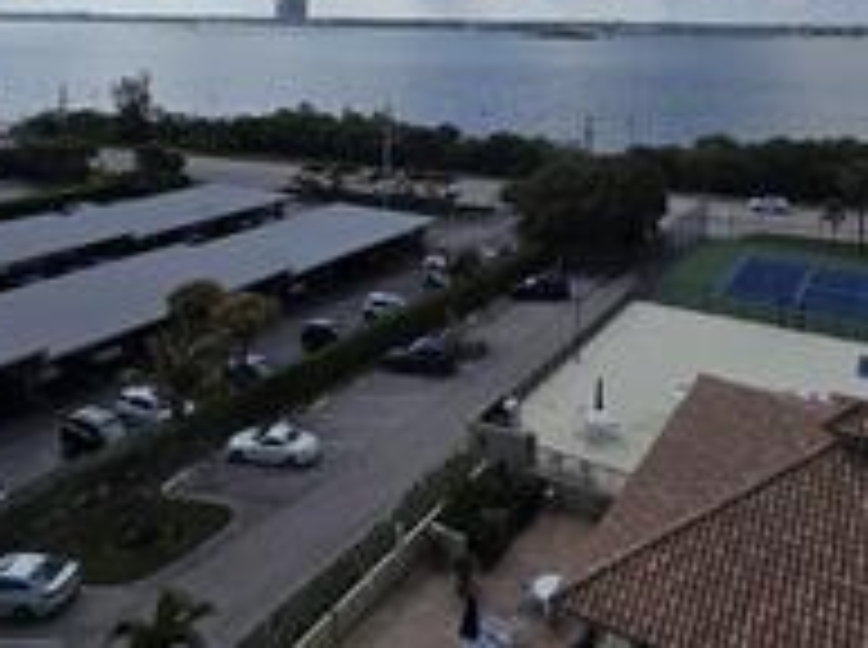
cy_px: 32
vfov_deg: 45.0
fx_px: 676
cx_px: 553
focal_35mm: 27
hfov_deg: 64.3
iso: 50
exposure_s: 1/4953
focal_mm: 2.2
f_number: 2.2
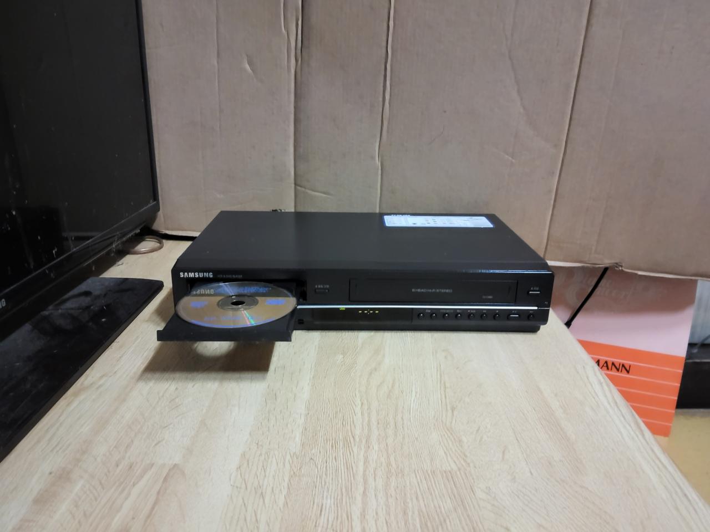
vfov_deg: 53.1
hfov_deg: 67.3
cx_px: 355
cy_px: 266
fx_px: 533
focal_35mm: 26
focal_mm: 3.98
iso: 640
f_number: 1.8
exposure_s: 1/30
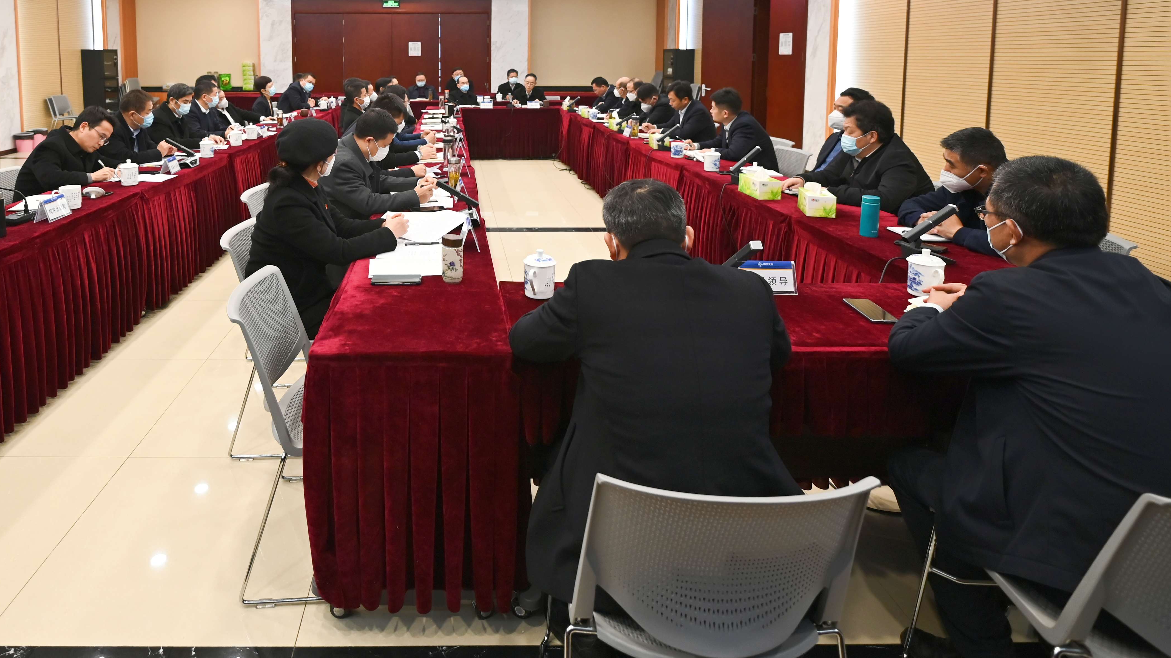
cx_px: 454
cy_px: 113
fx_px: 652
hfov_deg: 82.6
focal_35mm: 21
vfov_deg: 49.8
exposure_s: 1/125
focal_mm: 14
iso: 800
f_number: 2.8
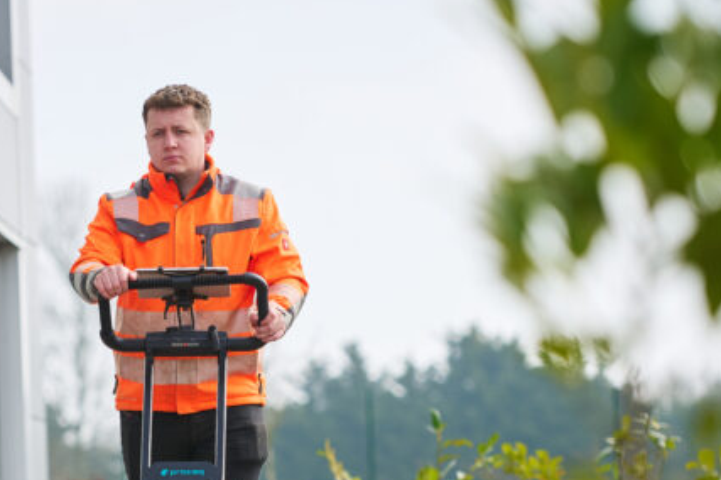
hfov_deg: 9.8
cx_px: 243
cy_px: 387
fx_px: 4222
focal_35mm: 211
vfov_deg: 6.5
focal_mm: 120
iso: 100
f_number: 3.2
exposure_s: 1/1250
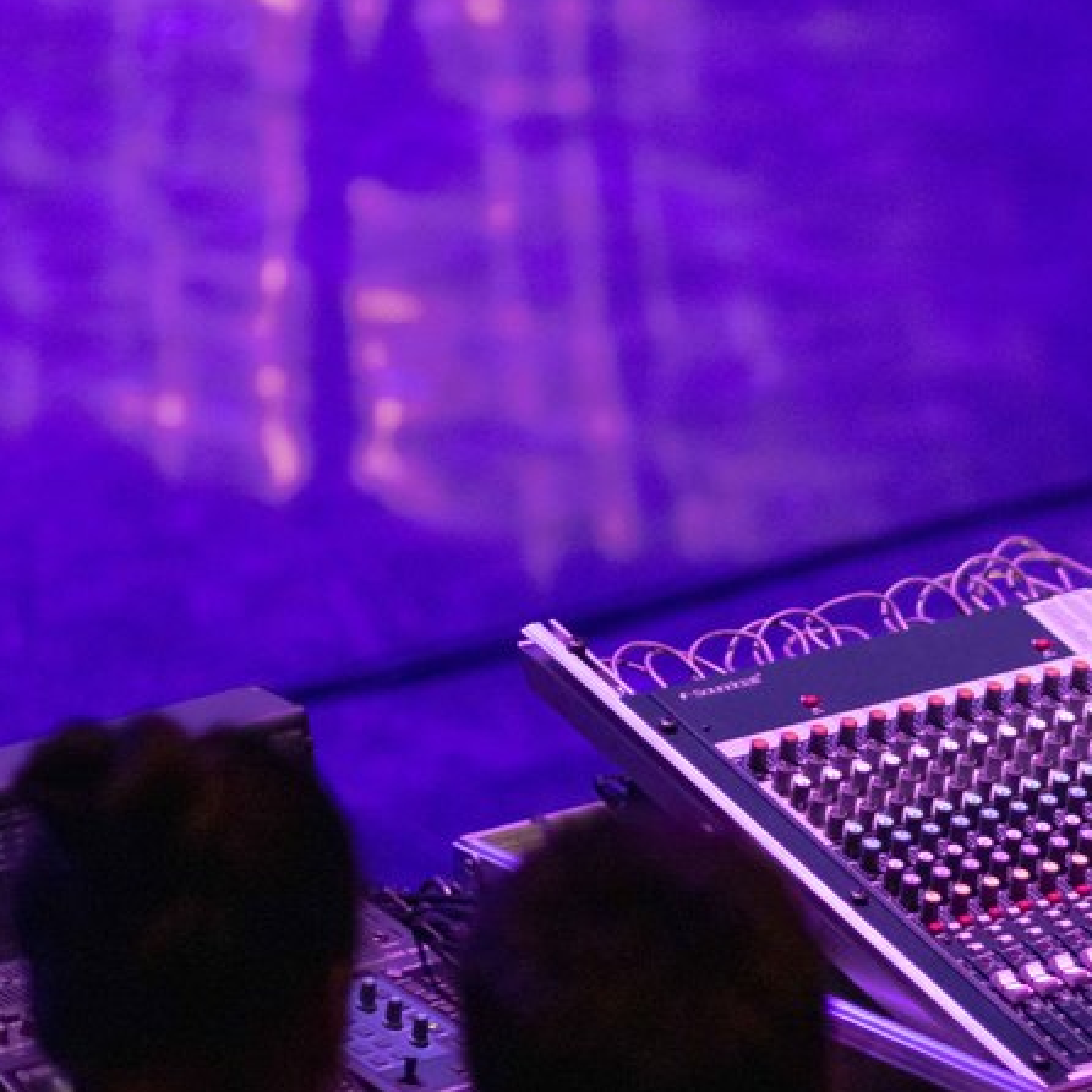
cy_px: 754
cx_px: 1126
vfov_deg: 4.3
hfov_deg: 4.2
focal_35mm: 412
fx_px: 14704
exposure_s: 1/125
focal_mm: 180
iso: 3200
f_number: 2.8
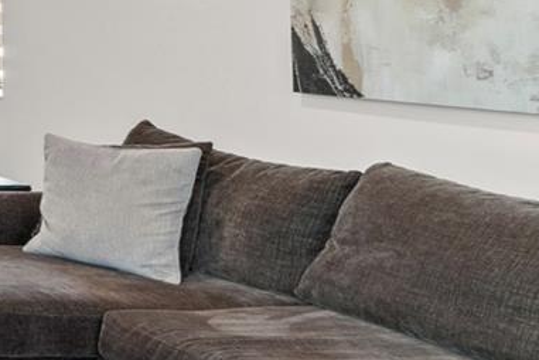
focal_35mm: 63
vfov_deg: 21.1
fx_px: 943
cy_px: 28
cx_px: -570
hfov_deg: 18.5
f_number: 10
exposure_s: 1.6
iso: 200
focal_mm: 10
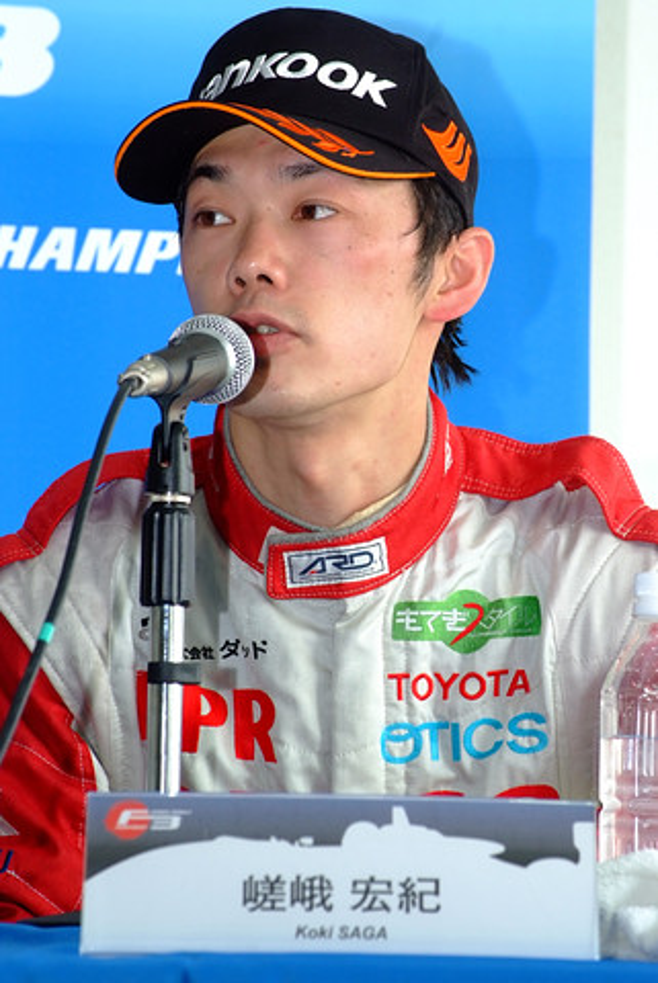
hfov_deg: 7.9
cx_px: 329
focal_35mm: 174
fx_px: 4760
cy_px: 492
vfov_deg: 11.8
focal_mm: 116
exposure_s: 1/225
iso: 800
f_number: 11
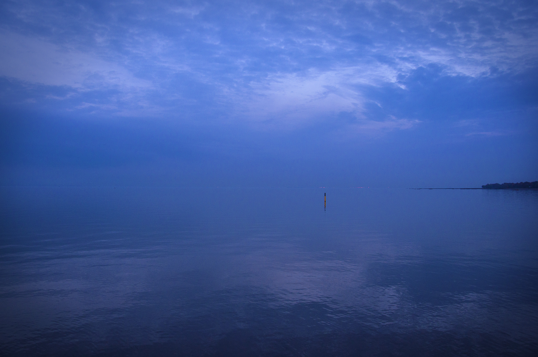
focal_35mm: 27
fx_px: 403
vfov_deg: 47.8
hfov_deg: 67.4
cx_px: 269
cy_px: 178
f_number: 4.5
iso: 200
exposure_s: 1/50
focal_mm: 18
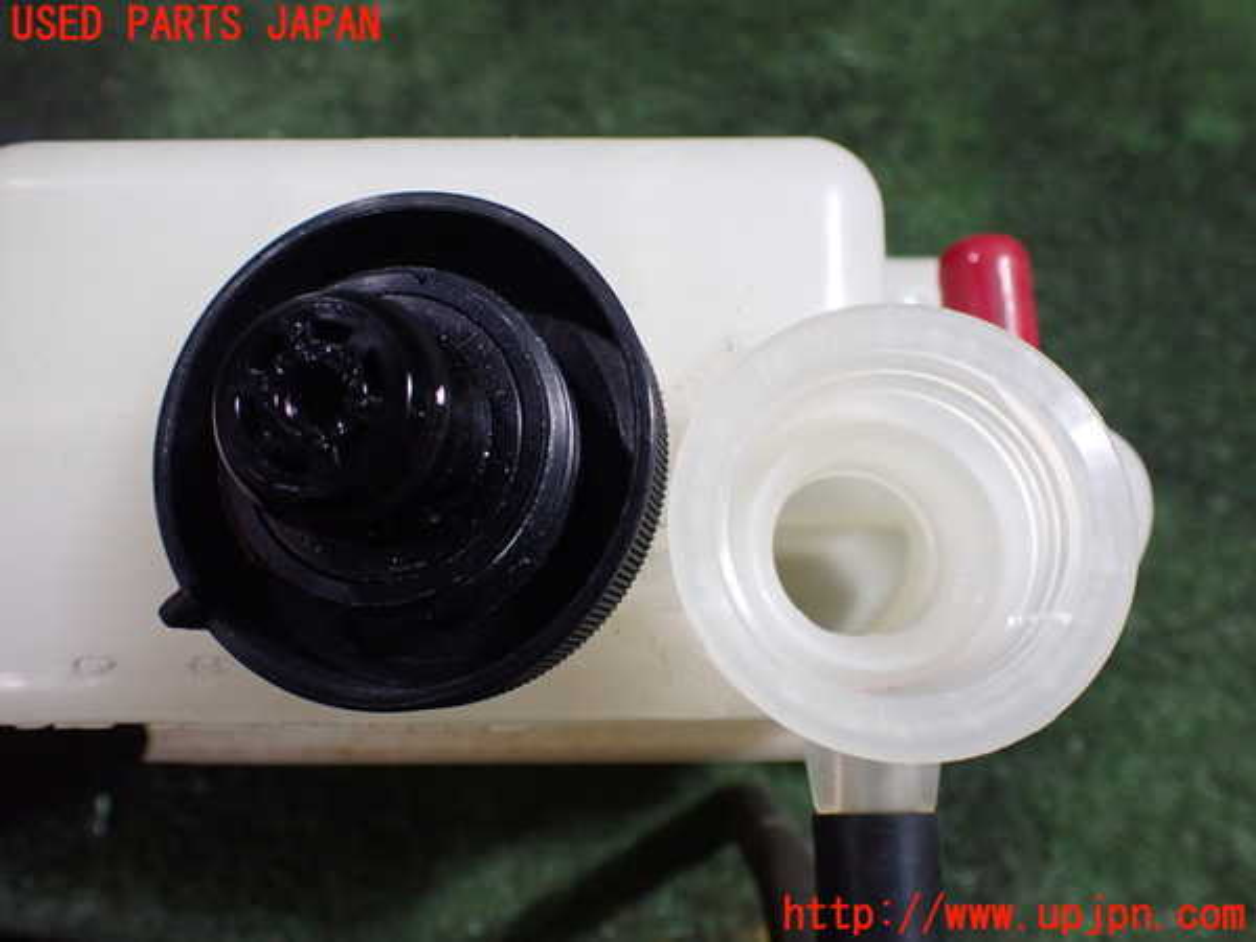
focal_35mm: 30
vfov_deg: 46.8
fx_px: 1089
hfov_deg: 60.0
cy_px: 471
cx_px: 628
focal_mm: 5.4
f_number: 2.3
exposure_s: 1/125
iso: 640
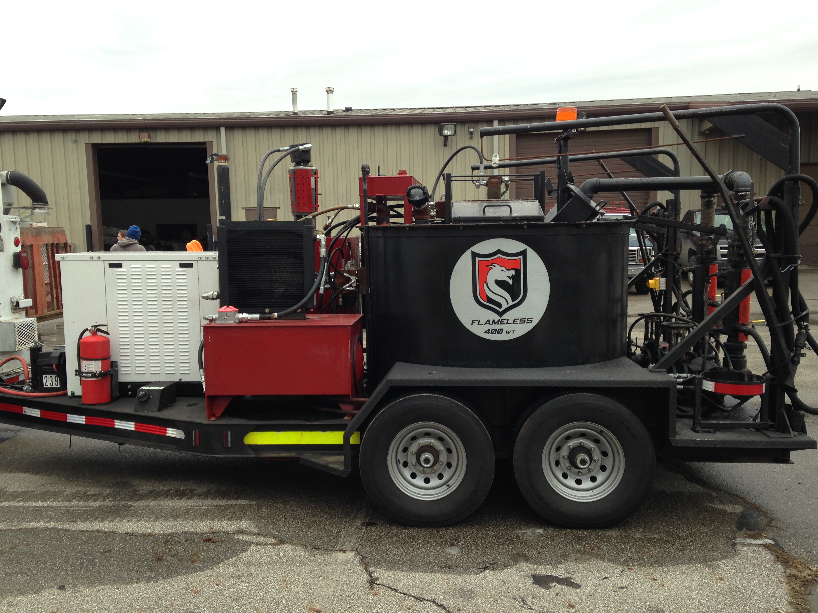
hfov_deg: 55.4
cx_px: 409
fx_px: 780
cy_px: 306
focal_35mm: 33
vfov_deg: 42.9
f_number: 2.4
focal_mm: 4.12
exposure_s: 1/139
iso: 50
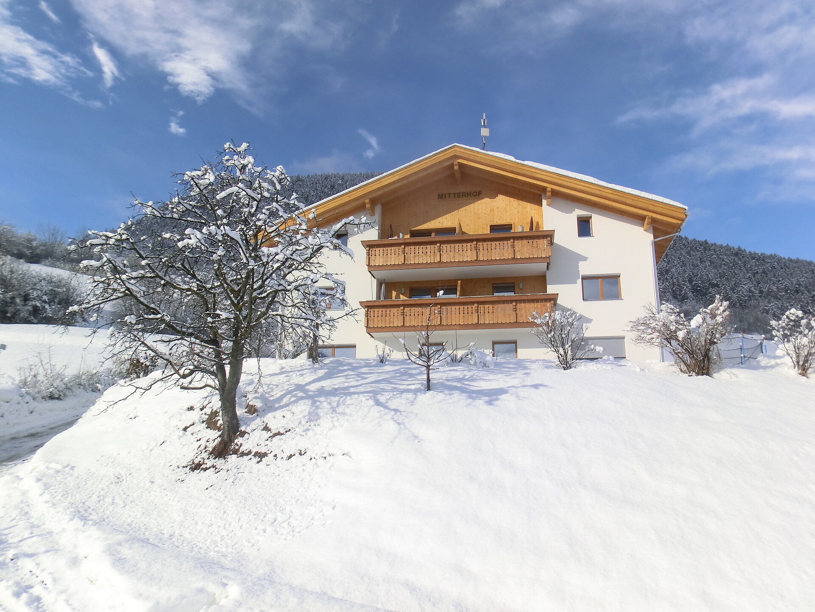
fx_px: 706
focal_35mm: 30
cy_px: 306
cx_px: 408
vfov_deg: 46.8
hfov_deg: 60.0
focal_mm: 5.25
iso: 80
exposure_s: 1/1000
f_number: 3.5
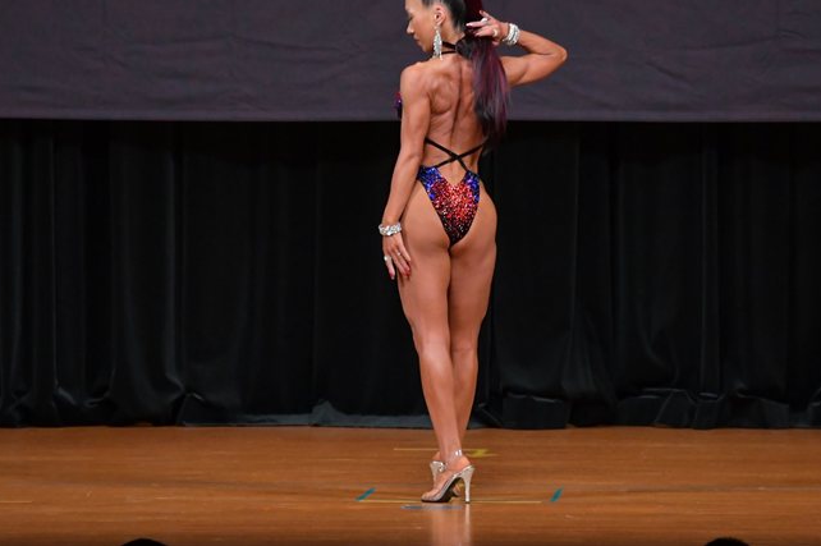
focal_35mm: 326
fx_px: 7429
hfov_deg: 6.3
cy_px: 217
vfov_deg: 4.2
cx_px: 425
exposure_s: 1/400
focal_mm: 180
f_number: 5.6
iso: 4000
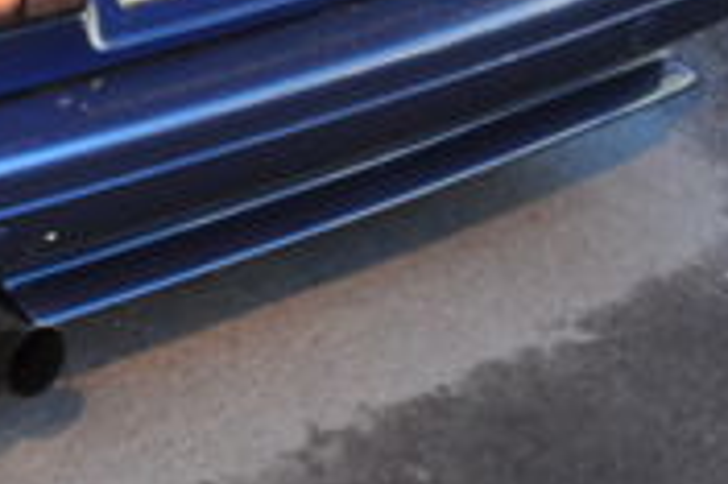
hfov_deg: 17.7
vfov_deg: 11.9
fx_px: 2202
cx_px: -178
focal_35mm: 109
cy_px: -279
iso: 1600
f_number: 2.8
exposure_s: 1/25
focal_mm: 20
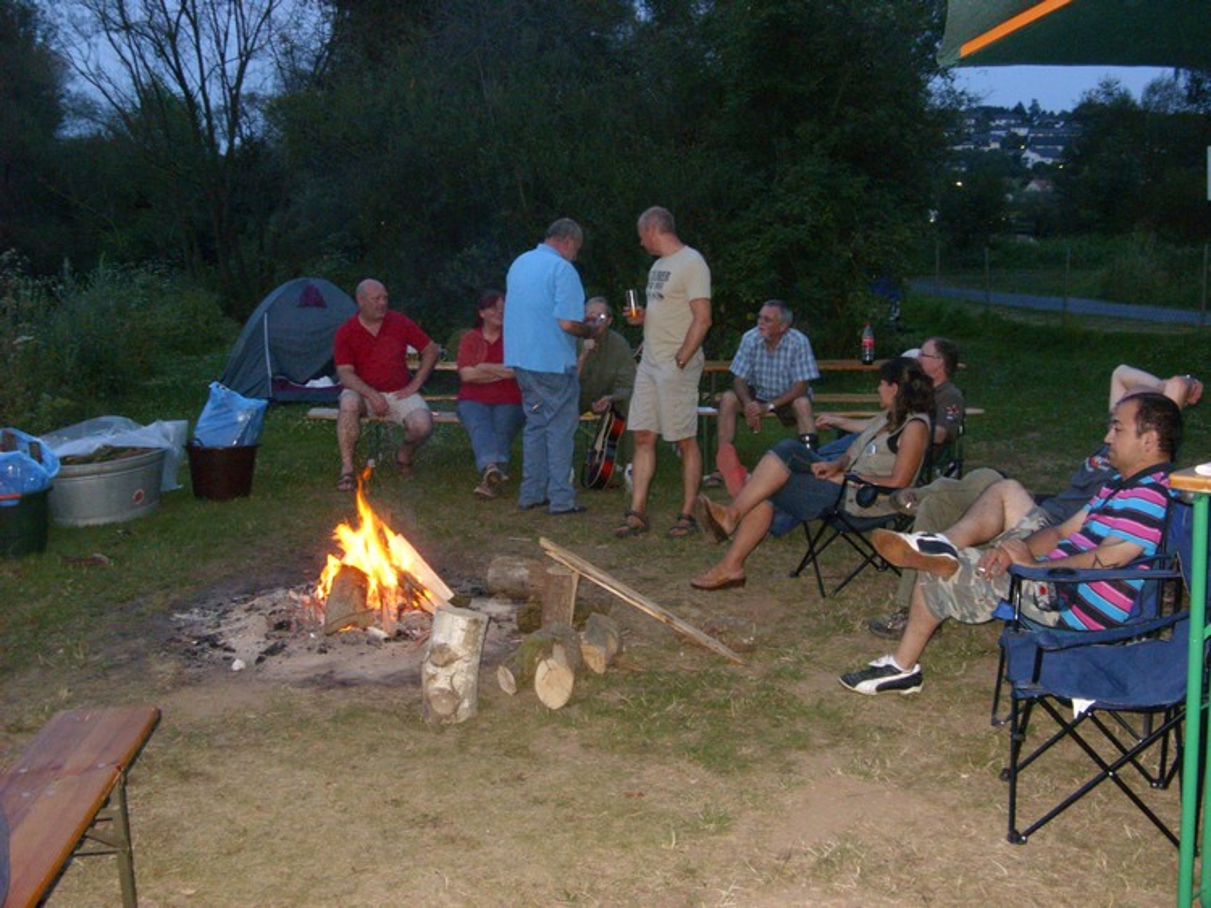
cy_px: 454
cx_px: 606
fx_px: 1329
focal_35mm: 38
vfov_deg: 37.7
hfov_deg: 49.0
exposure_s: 1/30
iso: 400
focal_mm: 6.3
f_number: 2.8
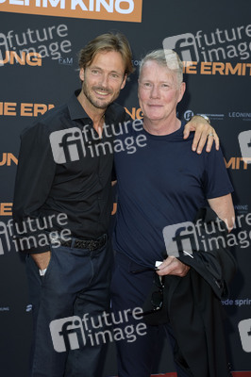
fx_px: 1048
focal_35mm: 100
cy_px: 188
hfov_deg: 13.7
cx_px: 126
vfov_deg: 20.4
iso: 640
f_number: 8
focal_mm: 100
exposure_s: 1/160
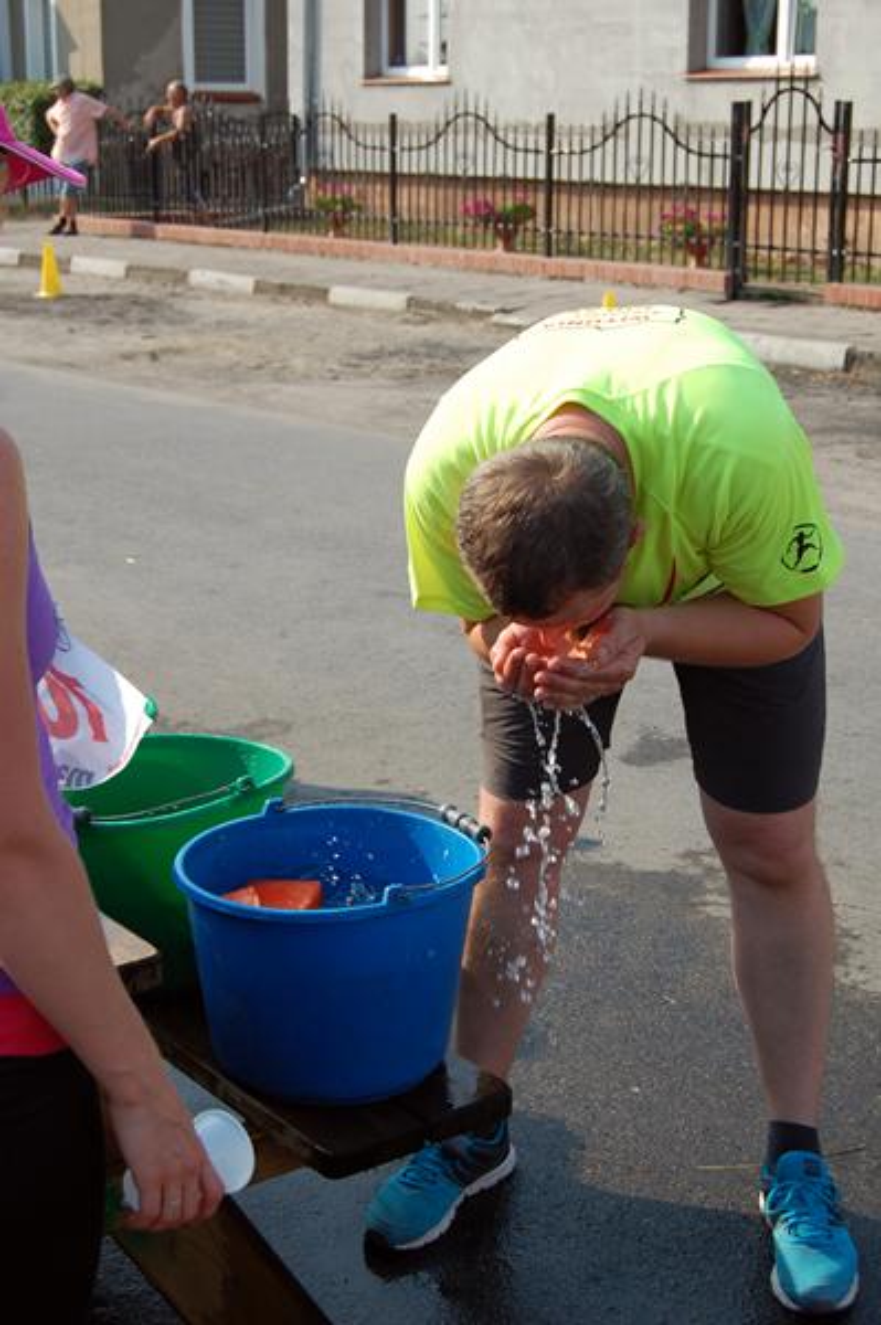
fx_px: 1930
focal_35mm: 52
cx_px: 440
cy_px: 662
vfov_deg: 37.9
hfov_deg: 25.7
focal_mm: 35
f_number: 8
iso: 200
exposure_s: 1/250
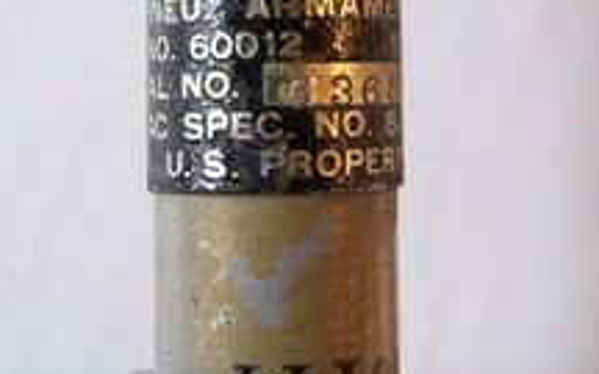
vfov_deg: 12.8
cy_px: -108
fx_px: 1616
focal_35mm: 99
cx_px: 216
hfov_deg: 20.9
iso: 400
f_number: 3.7
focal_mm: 7.5
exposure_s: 1/30
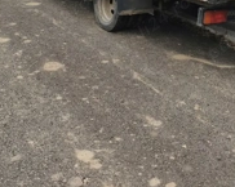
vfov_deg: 23.2
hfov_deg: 32.0
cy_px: -57
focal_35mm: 58
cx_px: 174
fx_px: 403
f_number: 1.6
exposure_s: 1/1250
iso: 50
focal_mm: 5.56
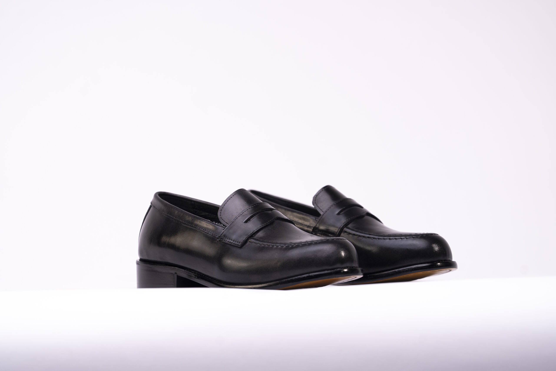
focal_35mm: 198
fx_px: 3058
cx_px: 278
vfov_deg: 6.9
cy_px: 186
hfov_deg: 10.4
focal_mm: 198
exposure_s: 1/100
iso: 100
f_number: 5
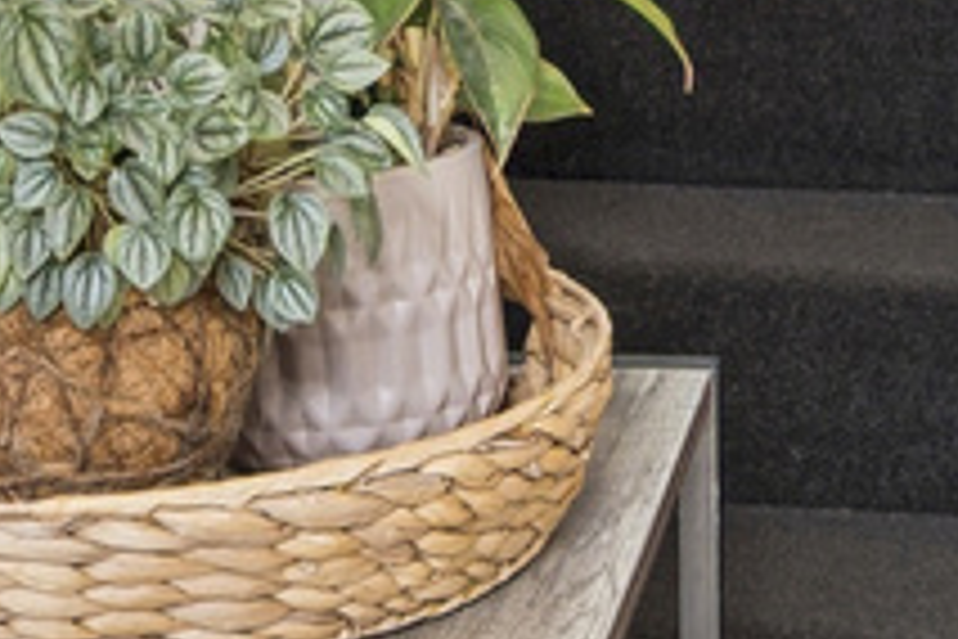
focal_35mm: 124
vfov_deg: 10.3
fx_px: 3293
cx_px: 576
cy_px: -587
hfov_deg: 16.5
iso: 100
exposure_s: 1/4
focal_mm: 16.5
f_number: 7.1
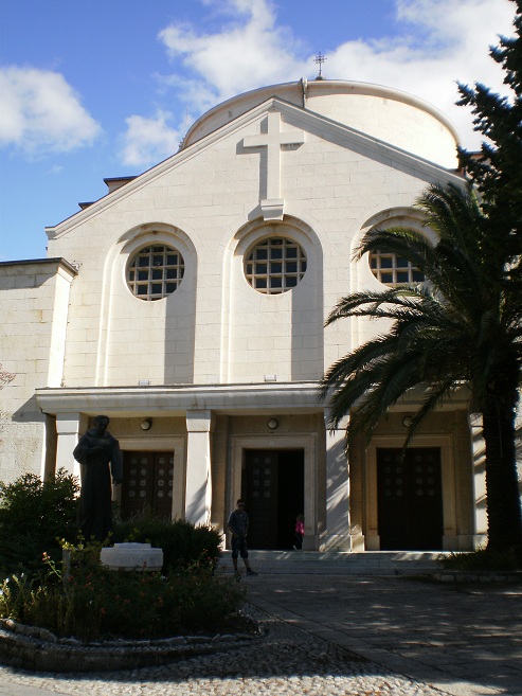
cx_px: 261
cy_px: 348
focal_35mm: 36
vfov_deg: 51.3
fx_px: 724
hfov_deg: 39.7
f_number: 4.6
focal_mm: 6.3
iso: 100
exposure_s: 1/500
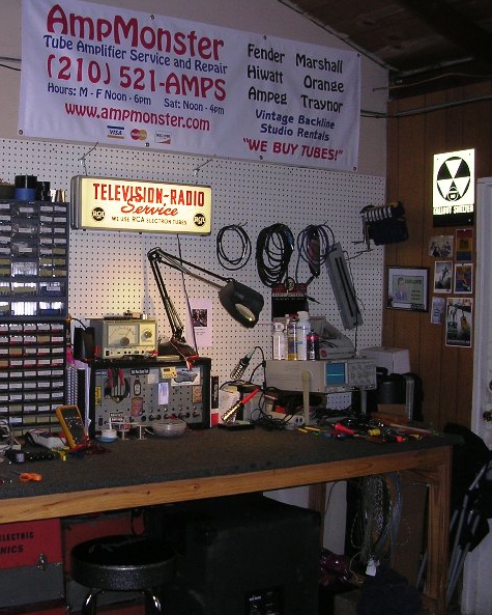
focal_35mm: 50
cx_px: 102
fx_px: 909
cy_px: 307
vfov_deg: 37.3
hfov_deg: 29.6
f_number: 2.8
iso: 101
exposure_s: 1/60.1
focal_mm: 5.8
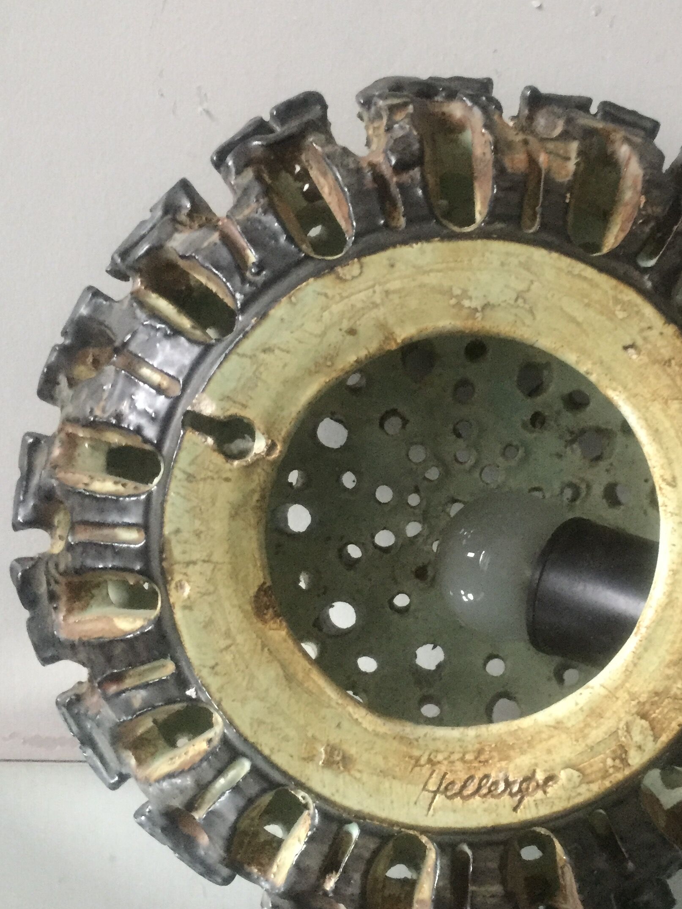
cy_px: 460
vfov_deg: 42.9
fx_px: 1156
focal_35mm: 44
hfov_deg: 32.6
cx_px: 457
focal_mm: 4.15
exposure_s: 1/17
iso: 640
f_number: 2.2
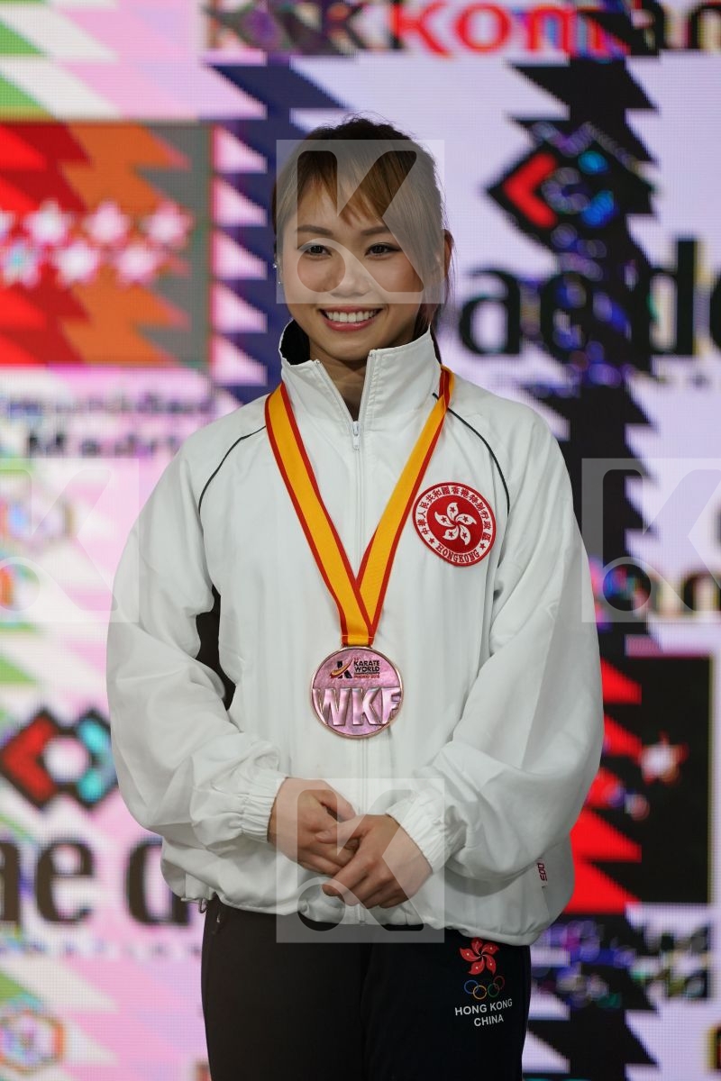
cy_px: 540
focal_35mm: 400
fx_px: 12016
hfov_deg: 3.4
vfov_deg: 5.2
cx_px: 360
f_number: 2.8
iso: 2500
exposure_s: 1/500
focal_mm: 400
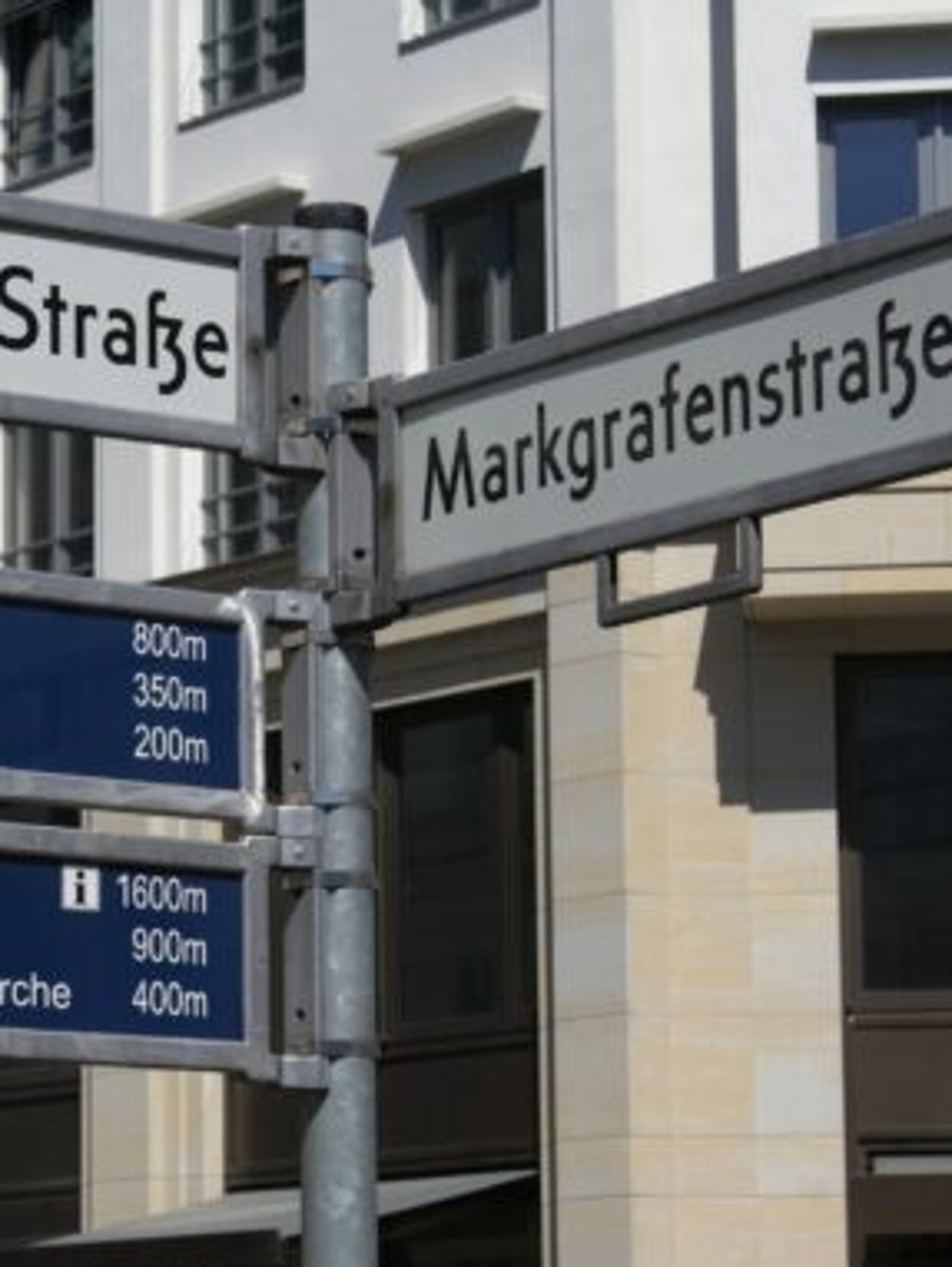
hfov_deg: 10.9
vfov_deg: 14.5
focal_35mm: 136
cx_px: 192
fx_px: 4981
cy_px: 653
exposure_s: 1/200
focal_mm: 60
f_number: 11
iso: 100
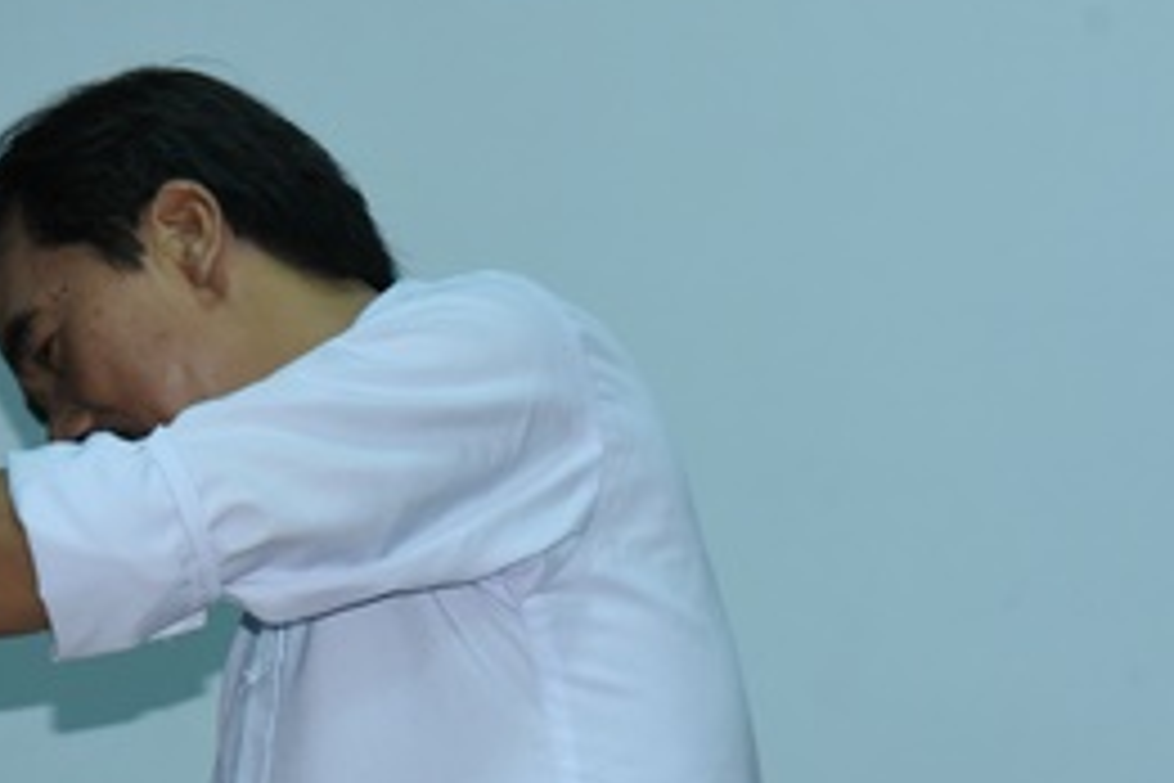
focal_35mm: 187
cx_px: 441
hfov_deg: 11.0
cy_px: 765
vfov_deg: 7.3
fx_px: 6098
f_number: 6.3
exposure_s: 1/160
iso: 6400
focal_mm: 75
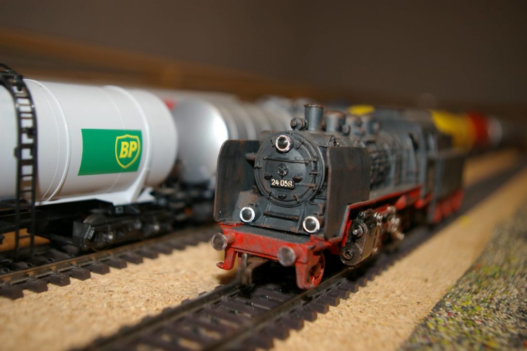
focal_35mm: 39
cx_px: 264
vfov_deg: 34.2
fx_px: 570
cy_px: 176
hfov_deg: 49.6
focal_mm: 26
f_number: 4
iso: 200
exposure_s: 1/45
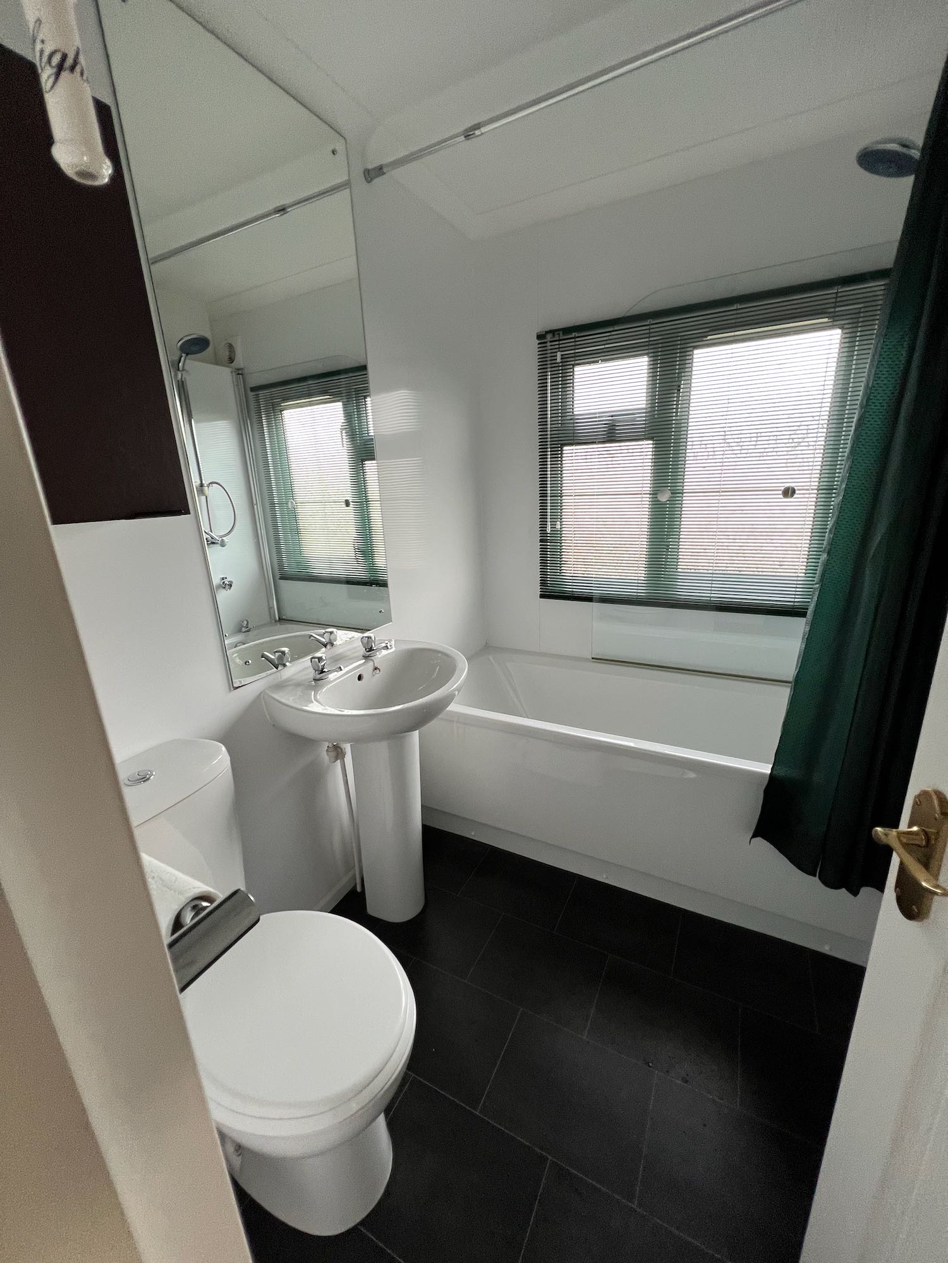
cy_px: 632
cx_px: 474
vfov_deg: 106.2
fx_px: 475
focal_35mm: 13
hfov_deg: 89.9
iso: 125
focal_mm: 1.57
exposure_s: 1/99
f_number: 1.8
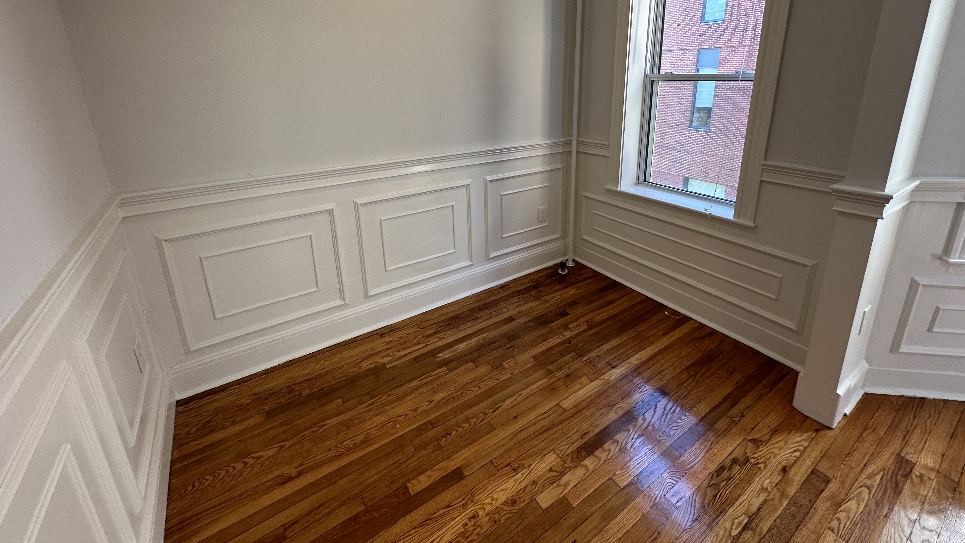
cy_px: 190
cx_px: 500
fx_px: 409
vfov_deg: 65.6
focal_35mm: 16
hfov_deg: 99.3
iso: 100
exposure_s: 1/120
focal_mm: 2.22
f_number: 2.2
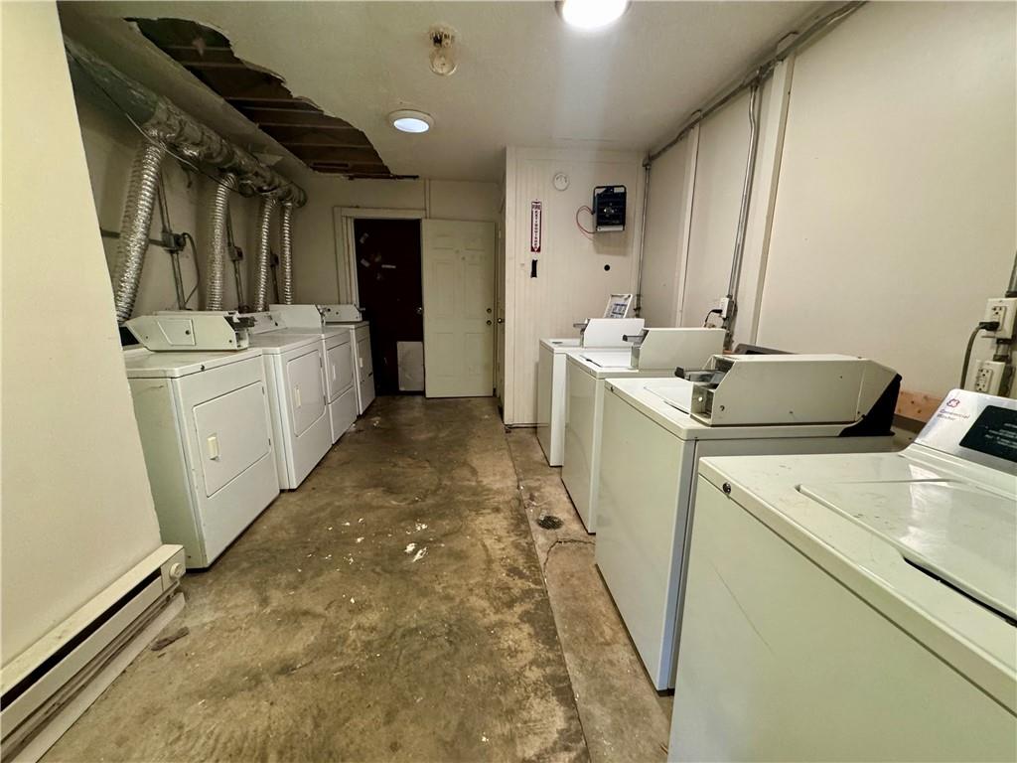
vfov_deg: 85.7
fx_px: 411
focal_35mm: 14
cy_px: 382
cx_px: 508
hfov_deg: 102.1
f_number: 2.2
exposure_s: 1/60
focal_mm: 2.22
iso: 640
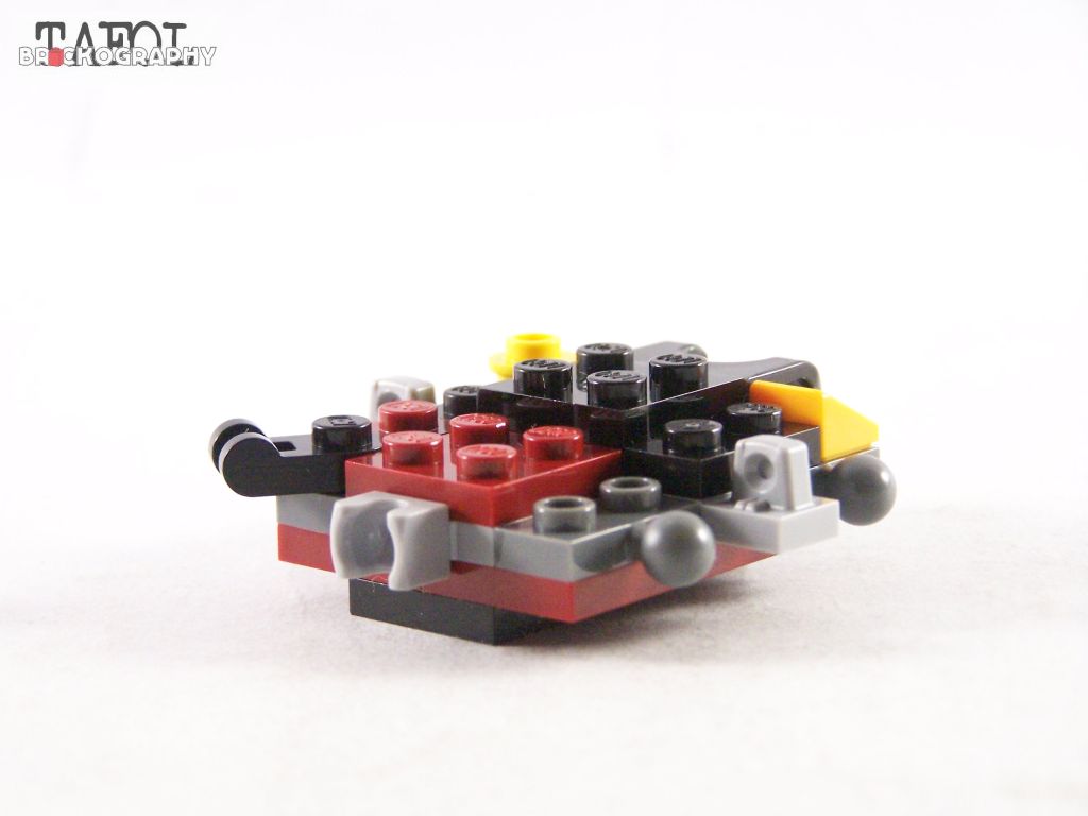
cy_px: 408
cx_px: 544
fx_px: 3677
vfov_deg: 12.7
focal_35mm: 117
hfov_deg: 16.8
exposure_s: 1/60
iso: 400
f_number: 3.2
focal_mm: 19.4
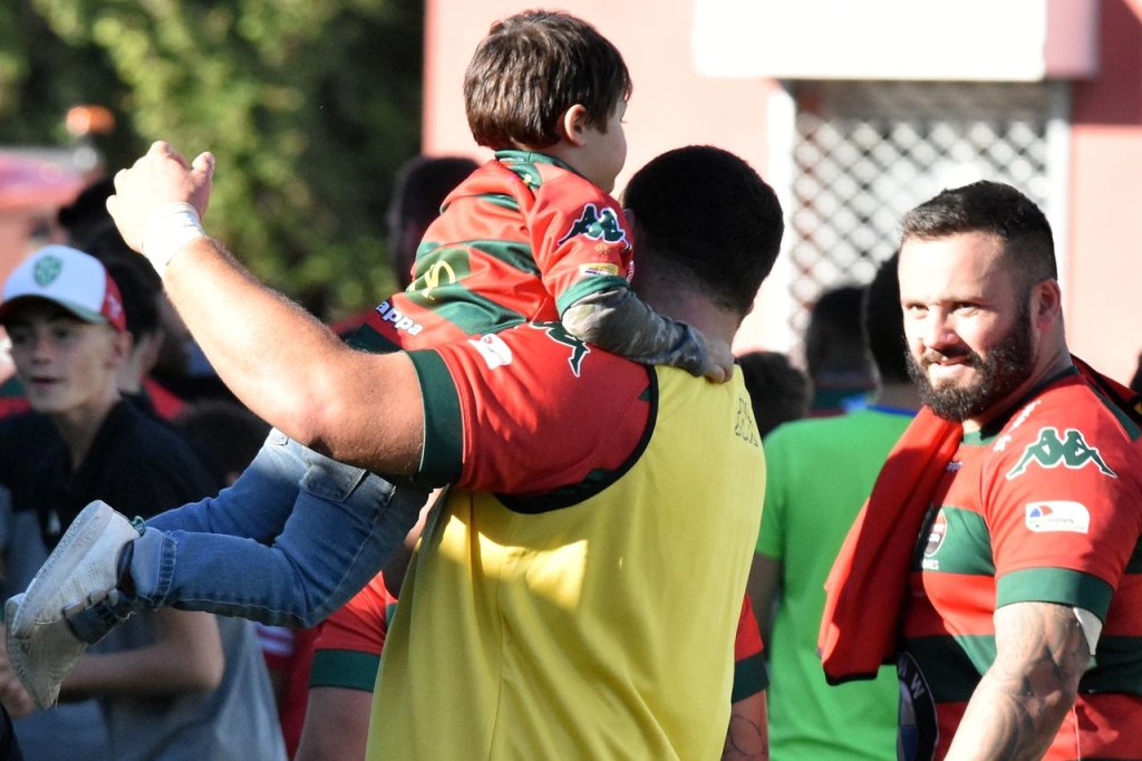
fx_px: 11891
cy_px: 380
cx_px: 571
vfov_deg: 3.7
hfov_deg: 5.5
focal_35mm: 375
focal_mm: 250
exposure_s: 1/1600
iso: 1600
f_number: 8
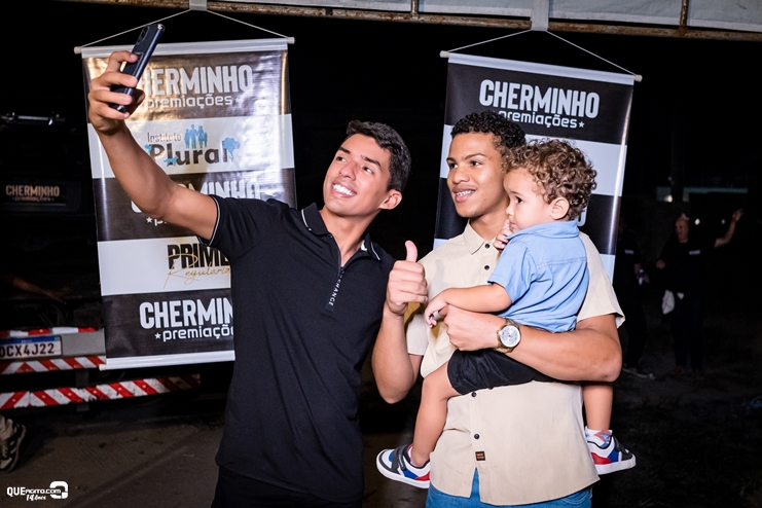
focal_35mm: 36
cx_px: 381
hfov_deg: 53.1
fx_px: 762
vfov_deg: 36.9
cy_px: 254
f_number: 2.8
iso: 2500
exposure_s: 1/320
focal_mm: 24
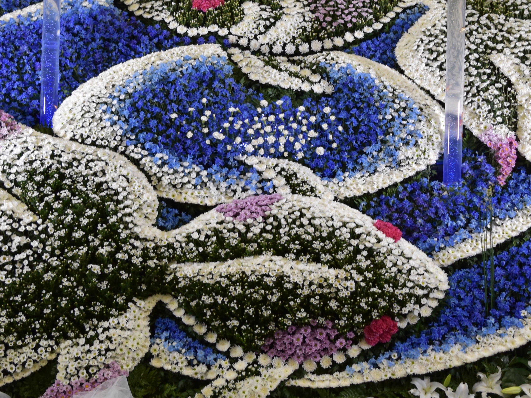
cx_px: 253
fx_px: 767
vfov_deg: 28.9
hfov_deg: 38.2
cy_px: 133
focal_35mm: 50
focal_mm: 4.5
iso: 360
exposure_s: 1/30
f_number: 3.7
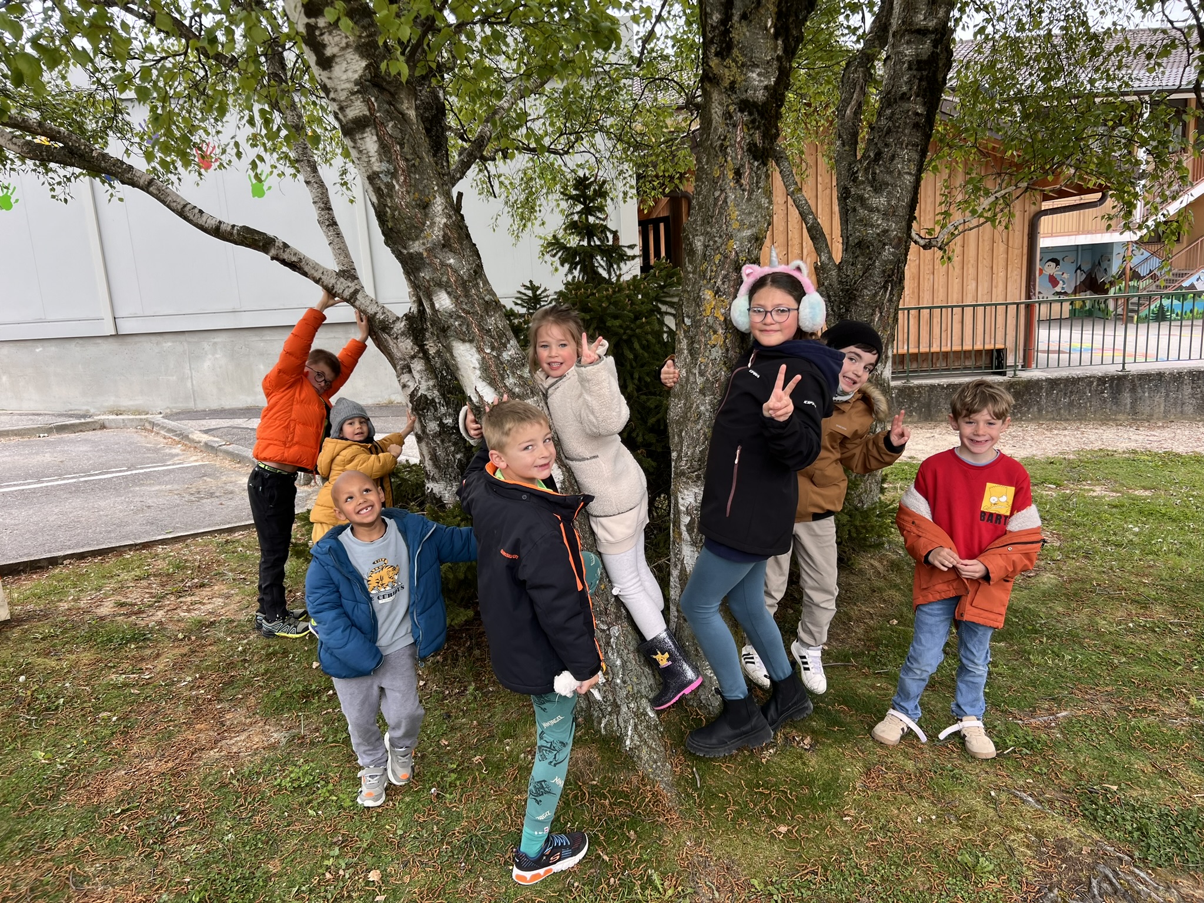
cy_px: 452
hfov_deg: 67.3
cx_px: 602
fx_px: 904
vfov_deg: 53.1
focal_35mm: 26
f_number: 1.5
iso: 32
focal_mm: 5.7
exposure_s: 1/121
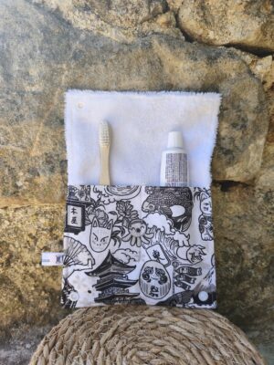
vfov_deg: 73.9
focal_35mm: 23
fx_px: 243
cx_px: 137
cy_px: 182
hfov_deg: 58.9
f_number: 1.65
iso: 50
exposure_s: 1/129
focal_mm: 6.18
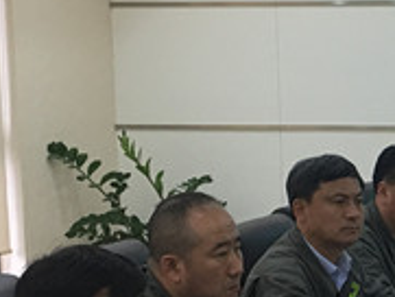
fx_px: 1462
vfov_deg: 11.5
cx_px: 576
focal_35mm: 128
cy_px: 256
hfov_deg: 14.4
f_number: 2.2
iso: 40
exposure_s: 1/17
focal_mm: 4.15
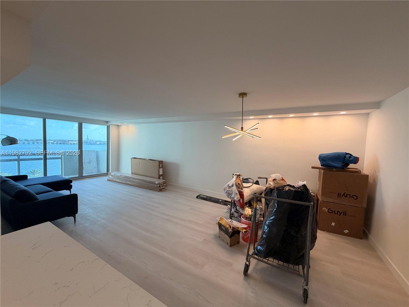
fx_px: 165
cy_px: 154
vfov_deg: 85.7
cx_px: 204
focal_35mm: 14
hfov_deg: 102.1
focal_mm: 2.22
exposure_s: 1/120
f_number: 2.2
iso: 160
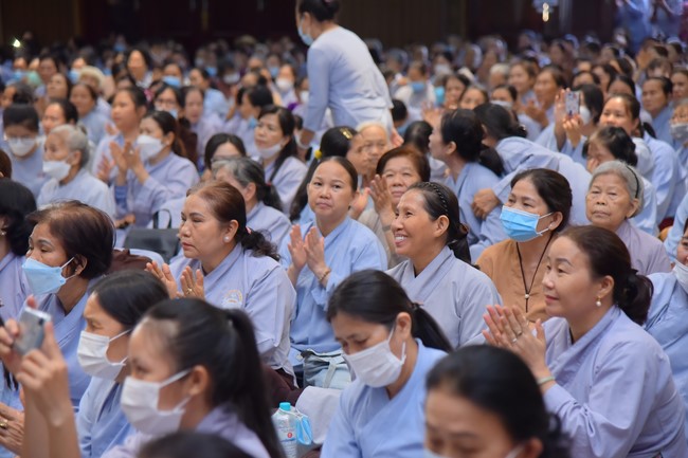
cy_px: 229
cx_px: 344
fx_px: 2006
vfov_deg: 13.0
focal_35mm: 105
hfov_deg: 19.5
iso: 1250
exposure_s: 1/160
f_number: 4.5
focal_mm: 105
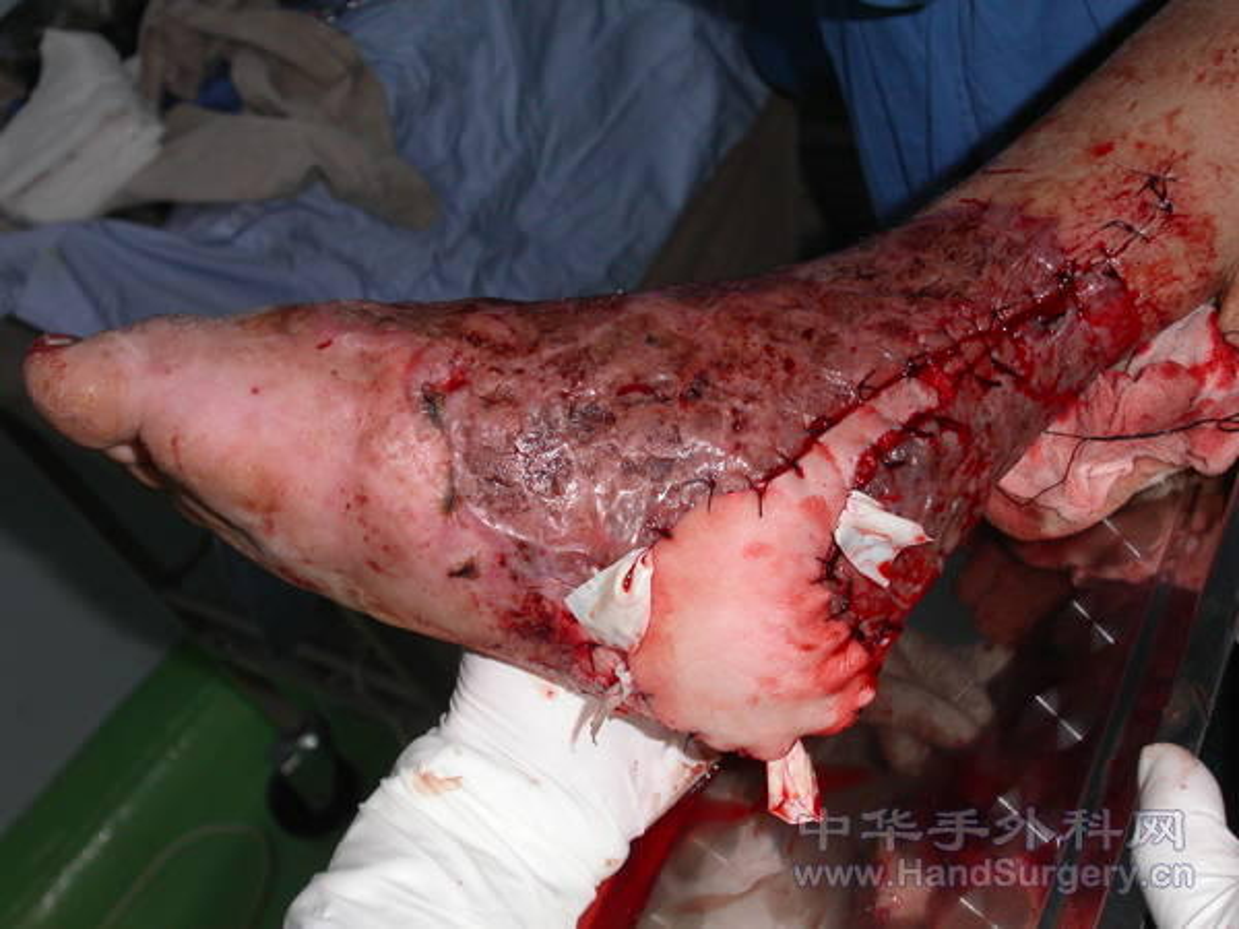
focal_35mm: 50
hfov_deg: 38.2
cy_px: 464
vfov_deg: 29.1
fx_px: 1790
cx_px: 620
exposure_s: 1/45
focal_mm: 10.3
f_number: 3.5
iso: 100
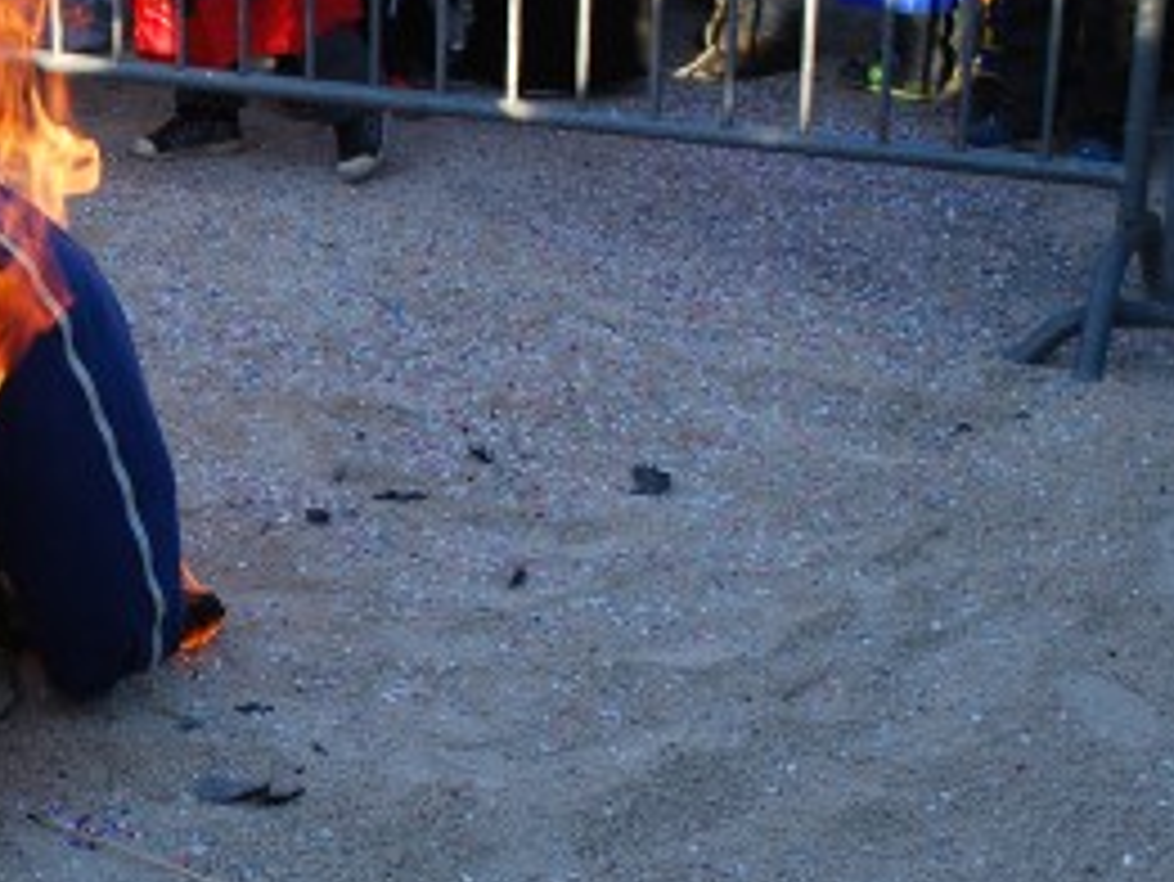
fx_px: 2884
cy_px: 389
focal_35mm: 85
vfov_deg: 17.4
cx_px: -99
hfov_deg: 21.9
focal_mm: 24
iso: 160
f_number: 5.6
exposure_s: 1/125
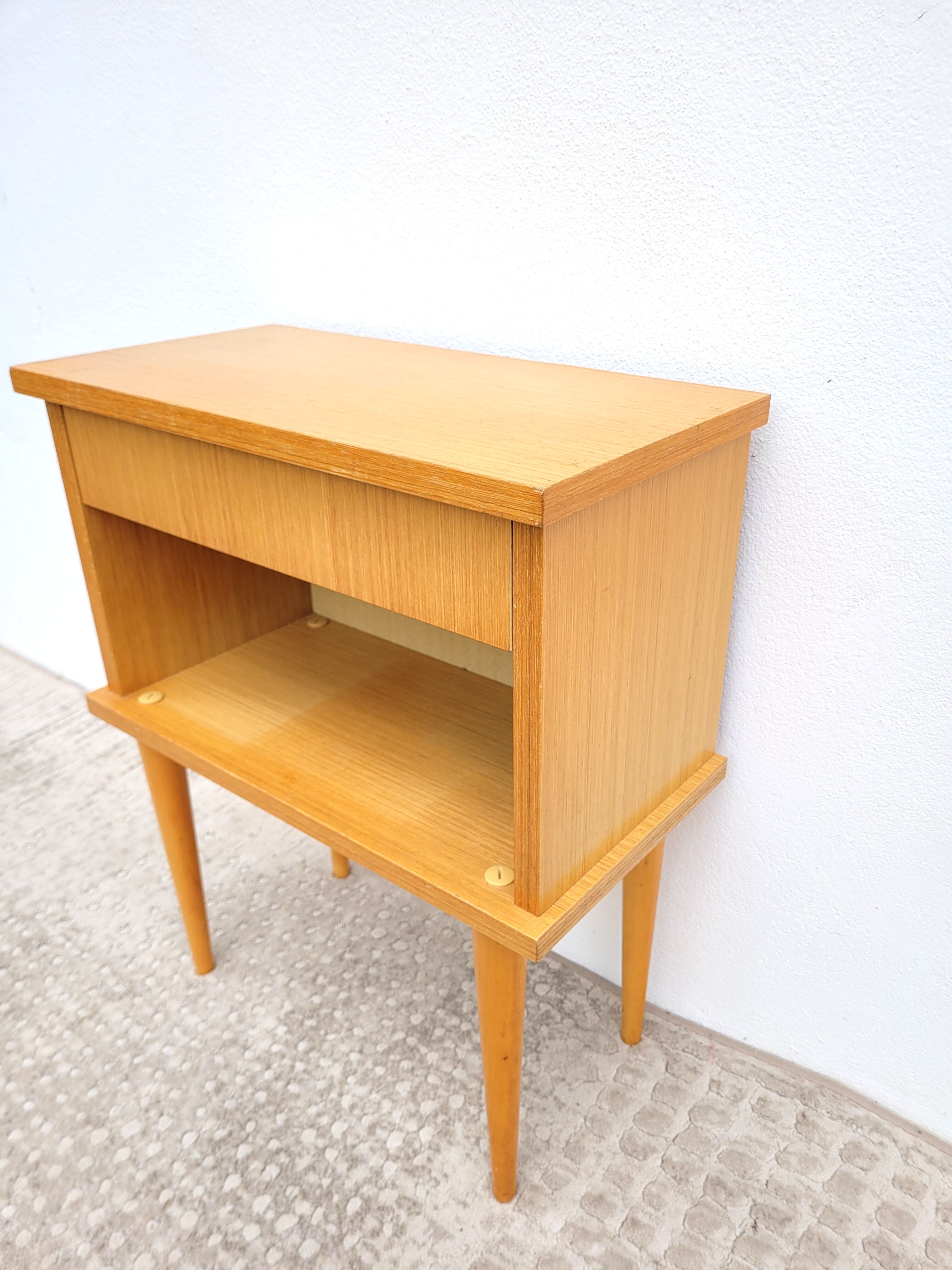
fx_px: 953
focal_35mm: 26
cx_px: 476
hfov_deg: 53.1
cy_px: 635
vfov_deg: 67.3
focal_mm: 5.4
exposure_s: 1/1780
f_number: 1.8
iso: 40
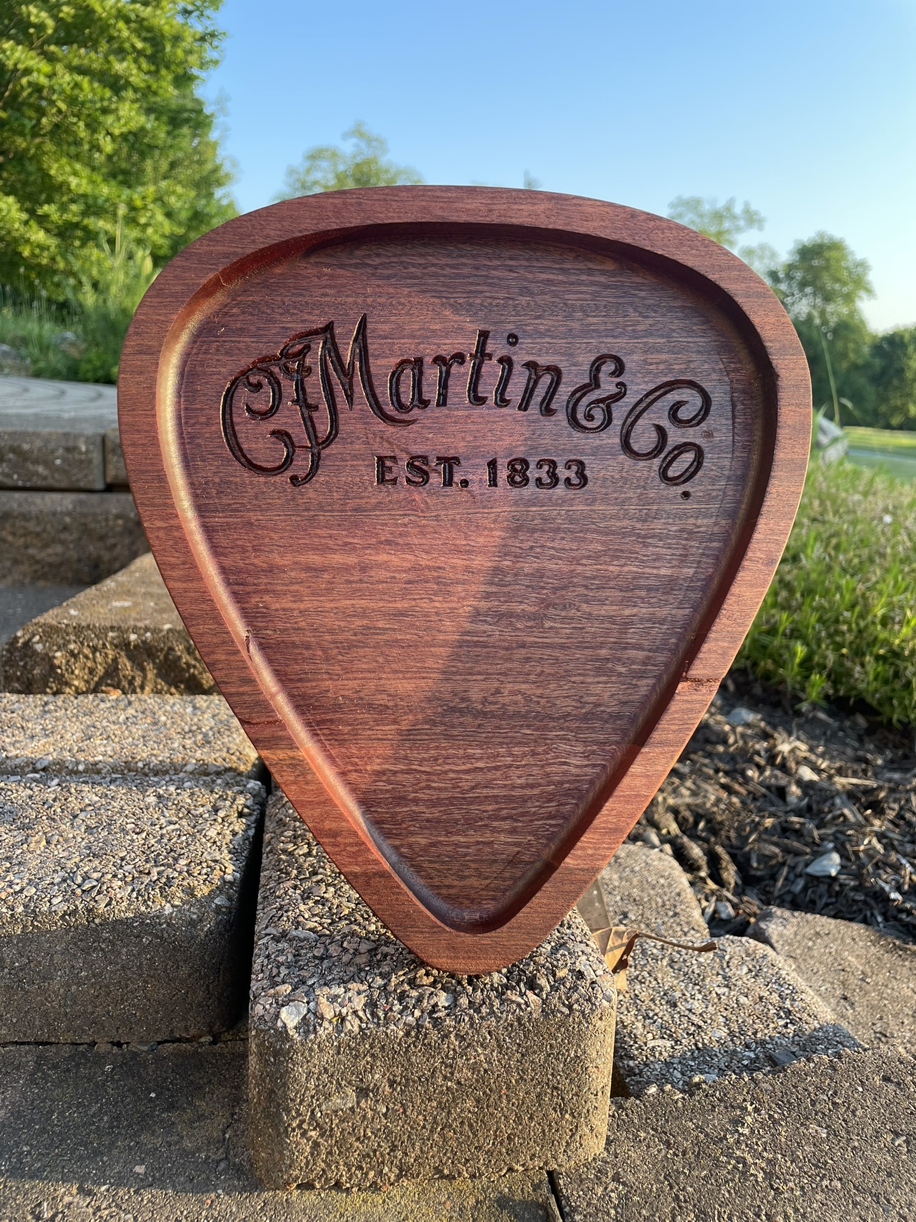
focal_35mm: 26
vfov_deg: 67.3
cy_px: 611
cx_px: 458
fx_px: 917
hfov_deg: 53.1
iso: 32
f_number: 1.6
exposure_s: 1/192
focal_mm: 4.2
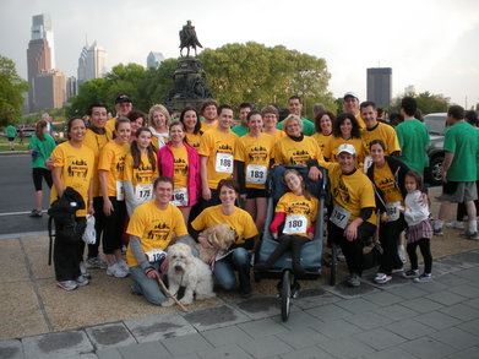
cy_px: 180
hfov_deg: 52.6
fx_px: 484
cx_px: 240
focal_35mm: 35
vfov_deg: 40.7
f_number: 3.5
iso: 64
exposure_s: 1/124
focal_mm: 6.3
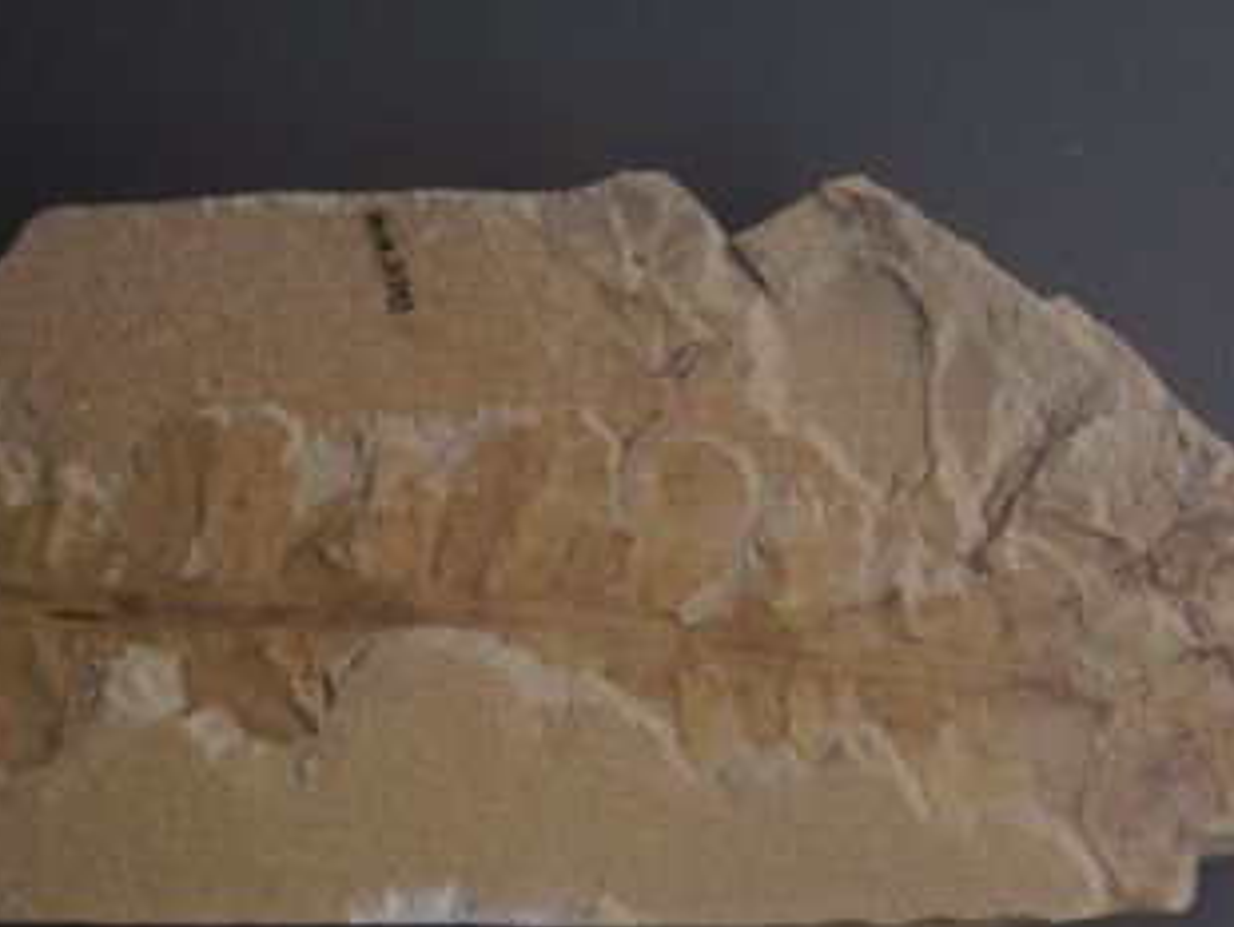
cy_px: 551
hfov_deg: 16.9
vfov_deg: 12.8
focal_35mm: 116
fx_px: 4138
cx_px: 454
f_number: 4.5
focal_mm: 13
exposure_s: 1/30
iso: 125
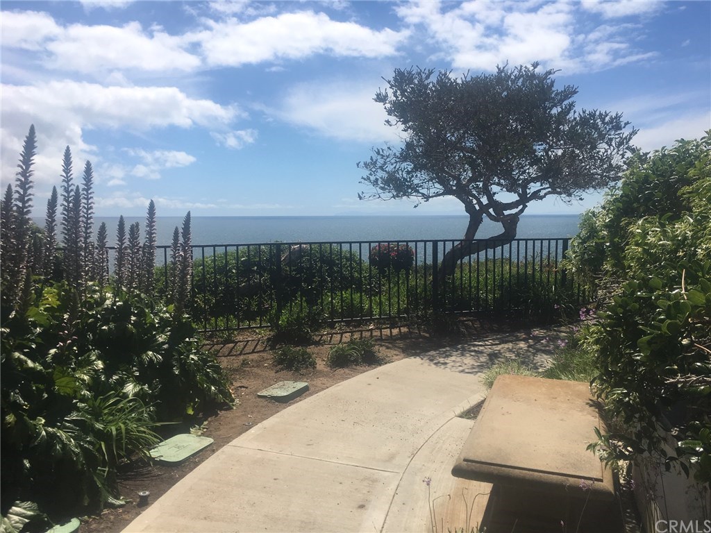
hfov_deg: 61.7
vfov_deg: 48.2
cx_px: 356
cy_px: 266
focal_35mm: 29
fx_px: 596
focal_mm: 4.15
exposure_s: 1/2959
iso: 25
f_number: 2.2
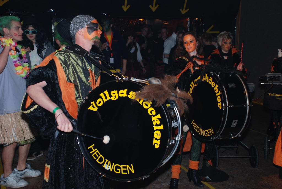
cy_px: 94
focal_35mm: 48
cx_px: 141
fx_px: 376
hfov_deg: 41.1
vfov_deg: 28.1
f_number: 4.2
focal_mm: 32
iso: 280
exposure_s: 1/60
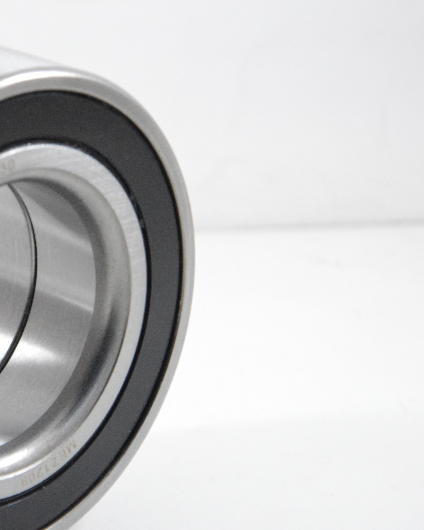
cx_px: -45
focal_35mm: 263
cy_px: 294
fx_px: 4126
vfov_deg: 7.3
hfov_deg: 5.9
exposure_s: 1/100
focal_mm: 85
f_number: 7.1
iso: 3200
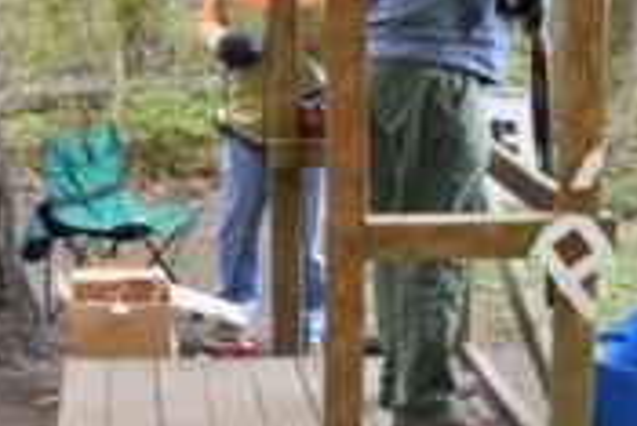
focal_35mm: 77
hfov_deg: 23.5
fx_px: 1364
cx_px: -167
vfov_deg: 17.7
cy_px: 133
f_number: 6.3
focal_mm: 18
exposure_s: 1/60
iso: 800
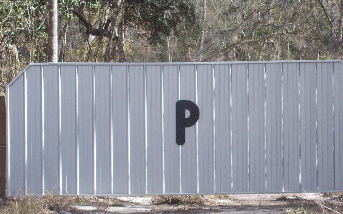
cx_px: 176
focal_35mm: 144
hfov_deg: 14.5
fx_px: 1346
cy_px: 108
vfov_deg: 9.1
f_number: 6.3
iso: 320
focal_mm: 15.4
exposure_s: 1/500
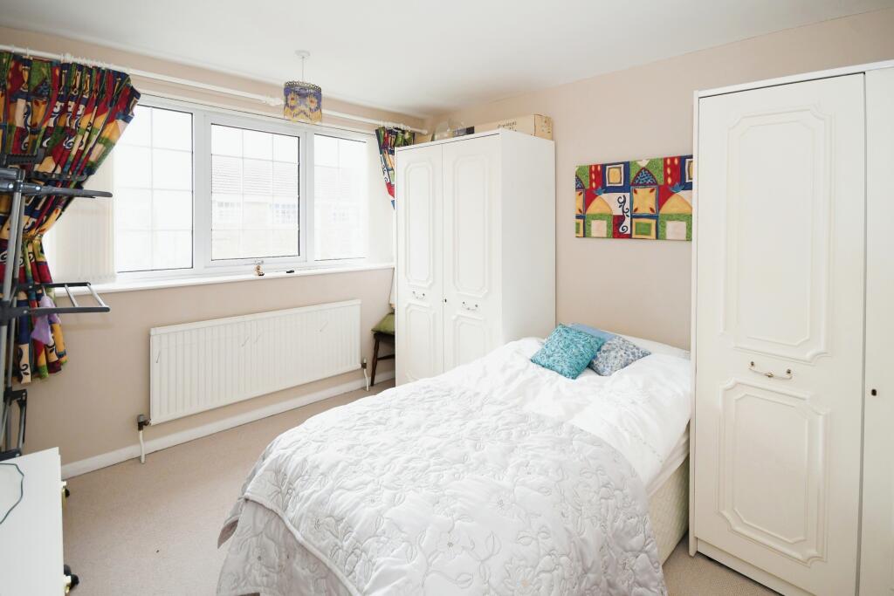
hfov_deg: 100.4
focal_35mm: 15
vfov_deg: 77.3
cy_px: 298
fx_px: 373
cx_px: 447
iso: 800
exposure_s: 1/100
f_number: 7.1
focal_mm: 10
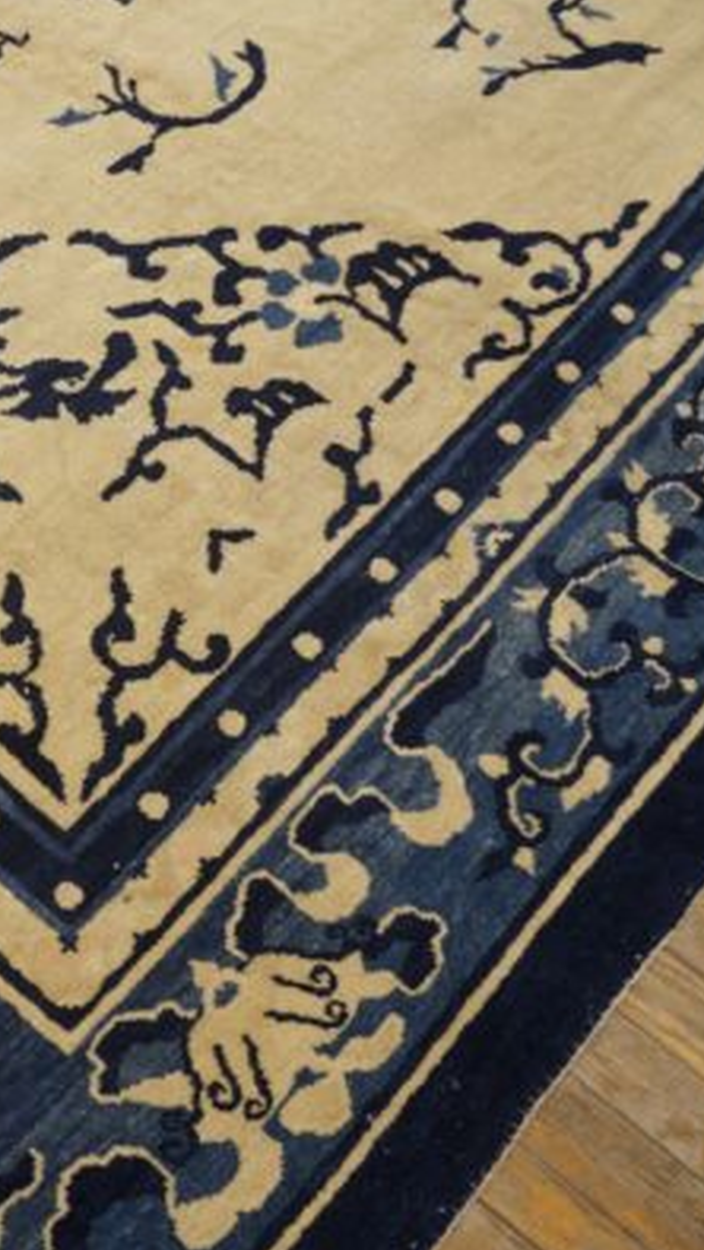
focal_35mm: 43
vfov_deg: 47.3
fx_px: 1425
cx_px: -29
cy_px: 627
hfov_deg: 26.1
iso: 640
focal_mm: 18
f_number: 4
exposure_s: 1/60
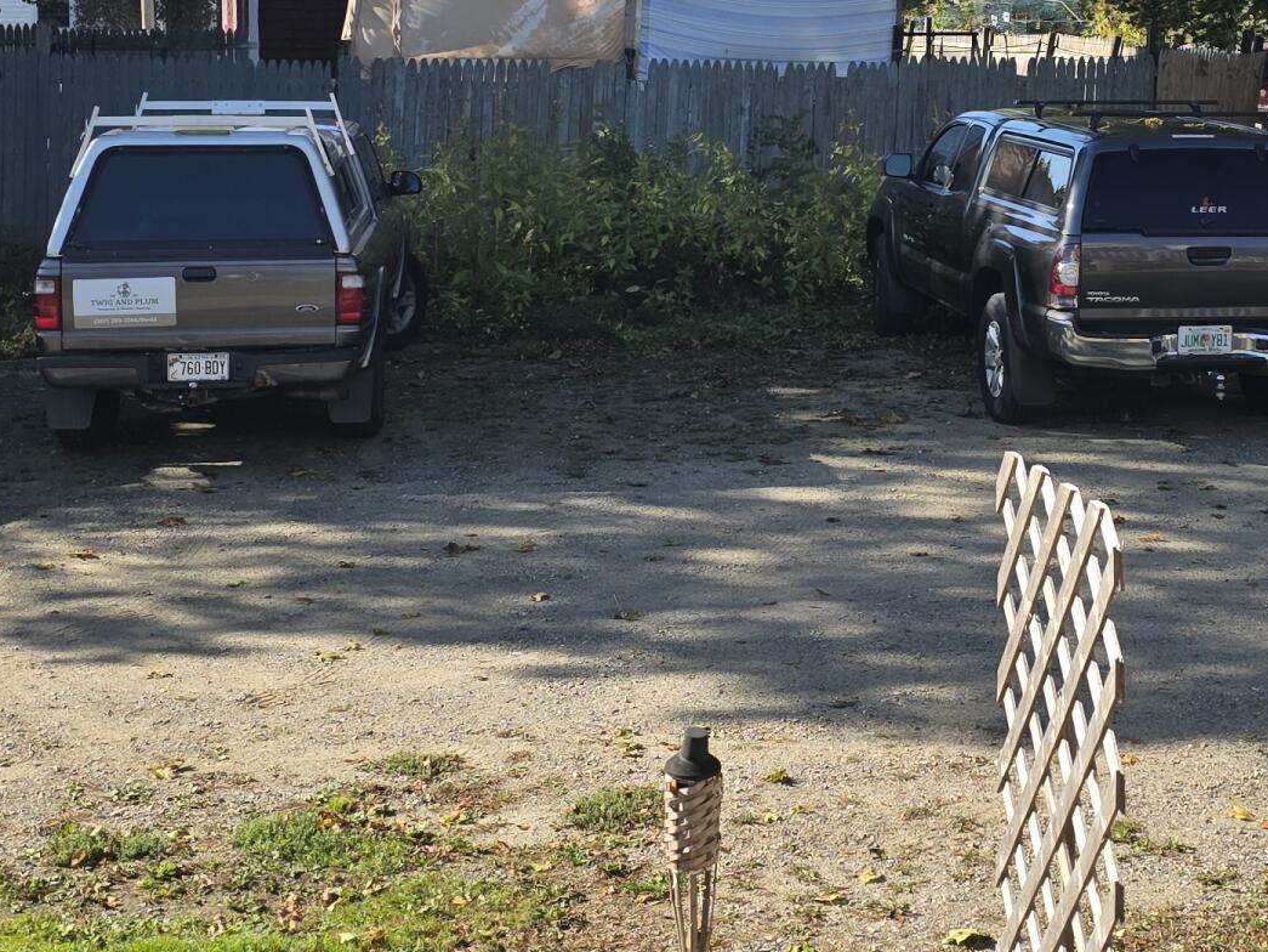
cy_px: 142
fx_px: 2418
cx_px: 863
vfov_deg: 21.9
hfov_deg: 29.2
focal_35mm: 66
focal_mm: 6.3
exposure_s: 1/2410
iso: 80
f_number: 1.7
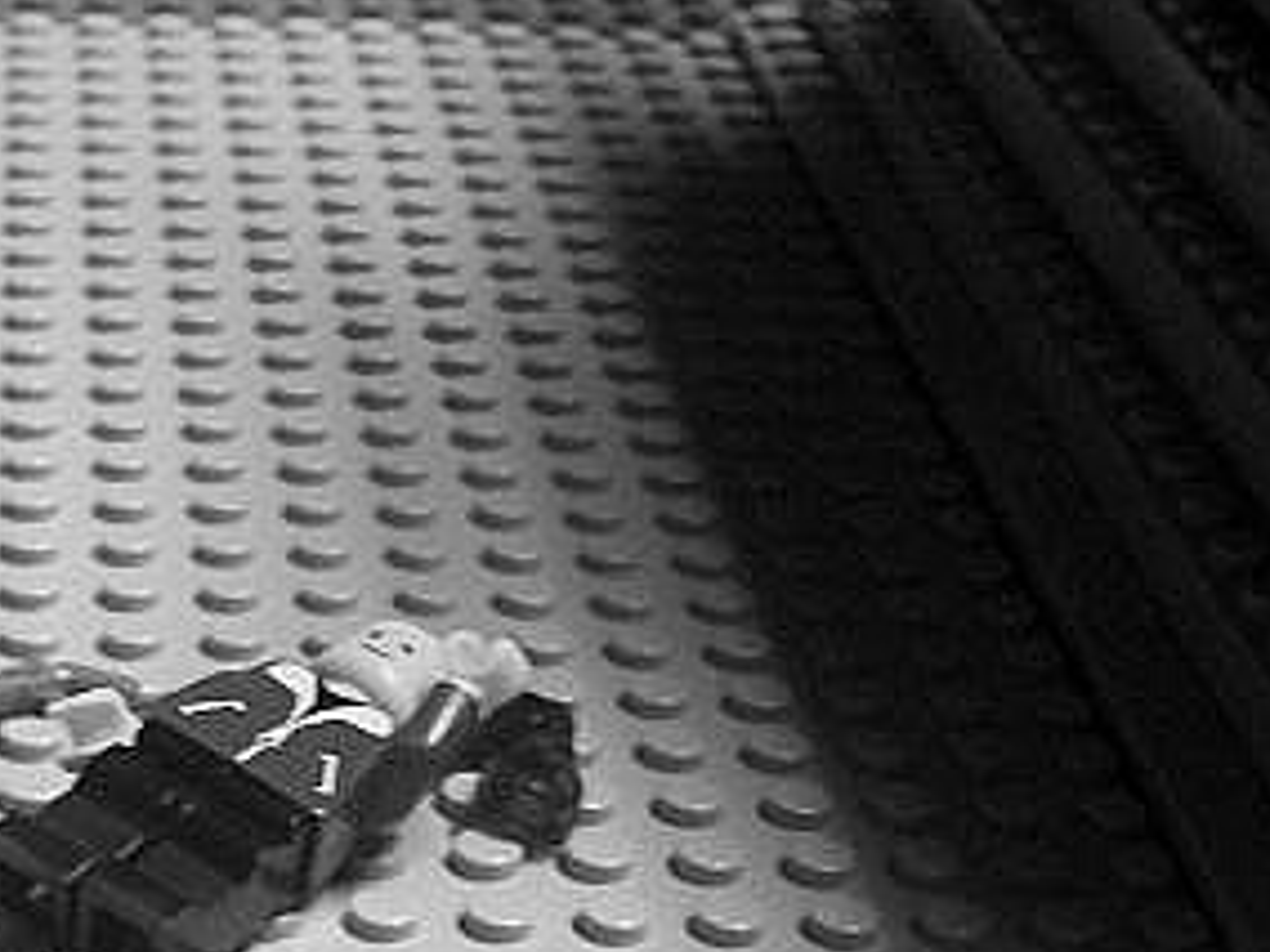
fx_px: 3229
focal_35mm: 88
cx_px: 123
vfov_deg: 16.2
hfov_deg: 21.7
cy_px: 1075
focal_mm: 6
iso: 160
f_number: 2.7
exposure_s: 1/20
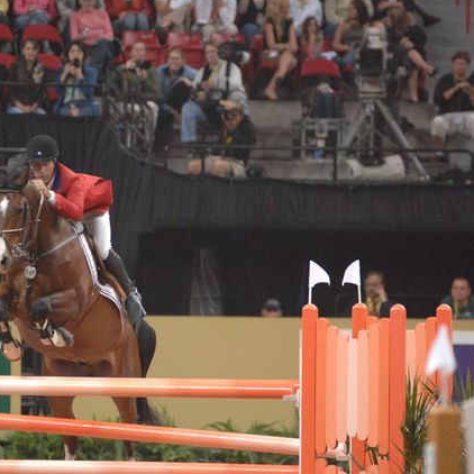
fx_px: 5980
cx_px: 137
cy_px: 236
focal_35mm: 386
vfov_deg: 4.5
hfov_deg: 4.5
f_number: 2.8
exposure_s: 1/320
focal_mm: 200
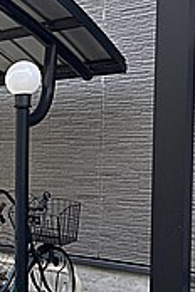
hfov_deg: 19.4
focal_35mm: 62
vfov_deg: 32.3
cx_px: -89
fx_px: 504
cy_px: 178
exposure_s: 1/679
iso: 50
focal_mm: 5.96
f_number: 1.6
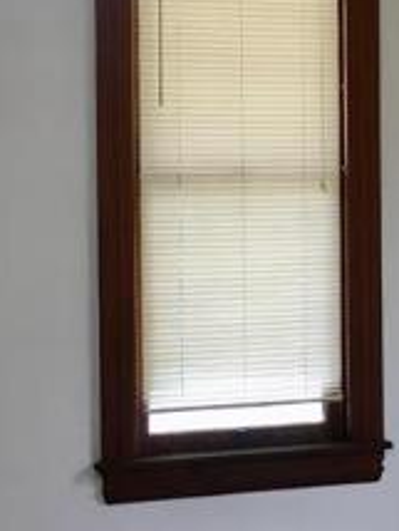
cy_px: 218
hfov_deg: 14.1
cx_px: 352
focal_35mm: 104
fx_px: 1595
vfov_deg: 18.9
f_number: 2.2
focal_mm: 4.15
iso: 32
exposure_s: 1/40
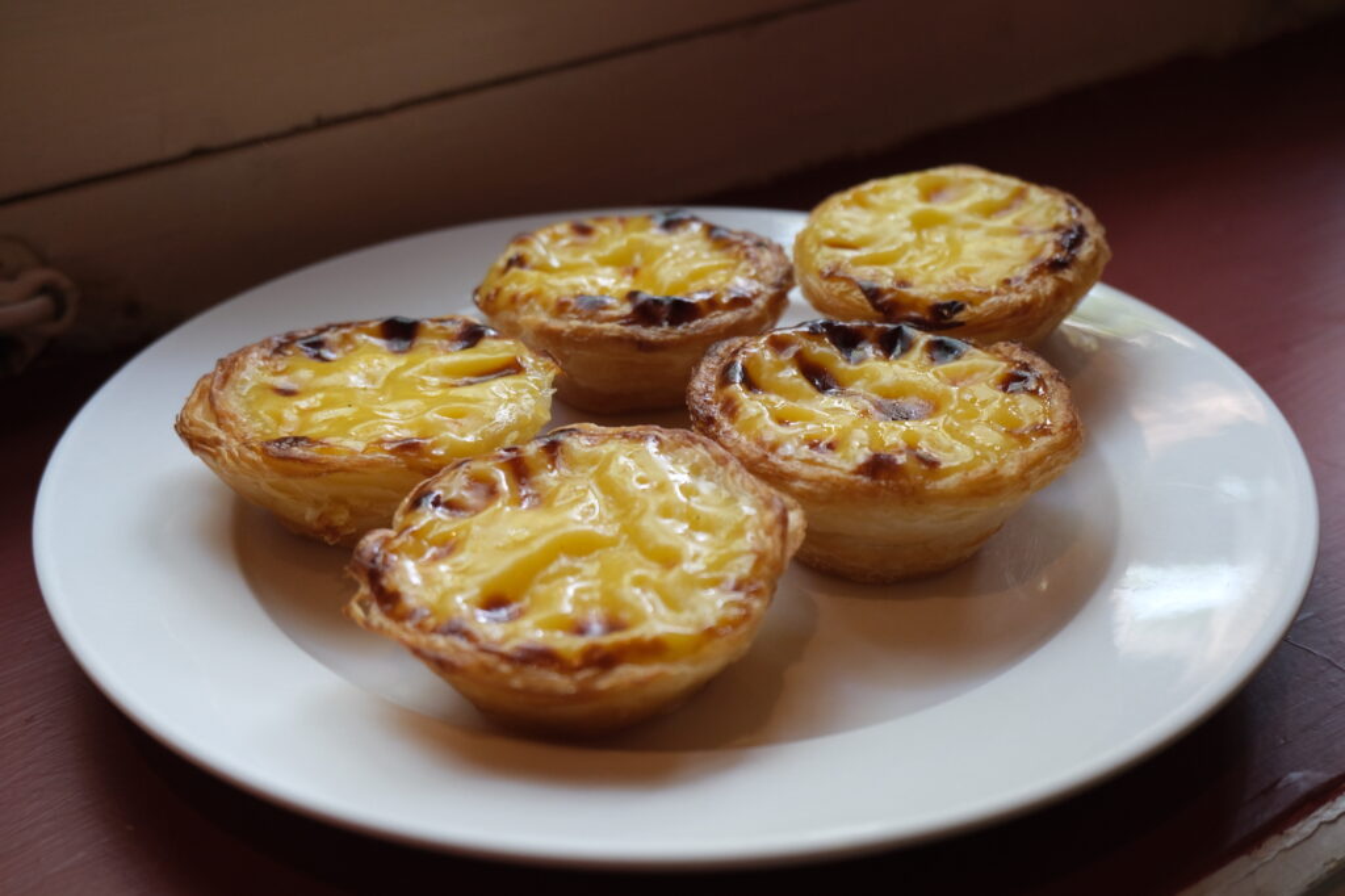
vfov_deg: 29.2
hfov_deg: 42.8
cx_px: 672
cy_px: 448
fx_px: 1718
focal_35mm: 46
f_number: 4.7
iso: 1000
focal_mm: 30.5
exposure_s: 1/100
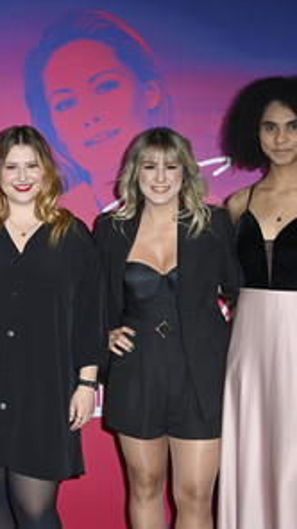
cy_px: 263
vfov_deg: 31.5
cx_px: 13
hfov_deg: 17.6
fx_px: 940
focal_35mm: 67
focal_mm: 42
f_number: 5.6
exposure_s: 1/250
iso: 500
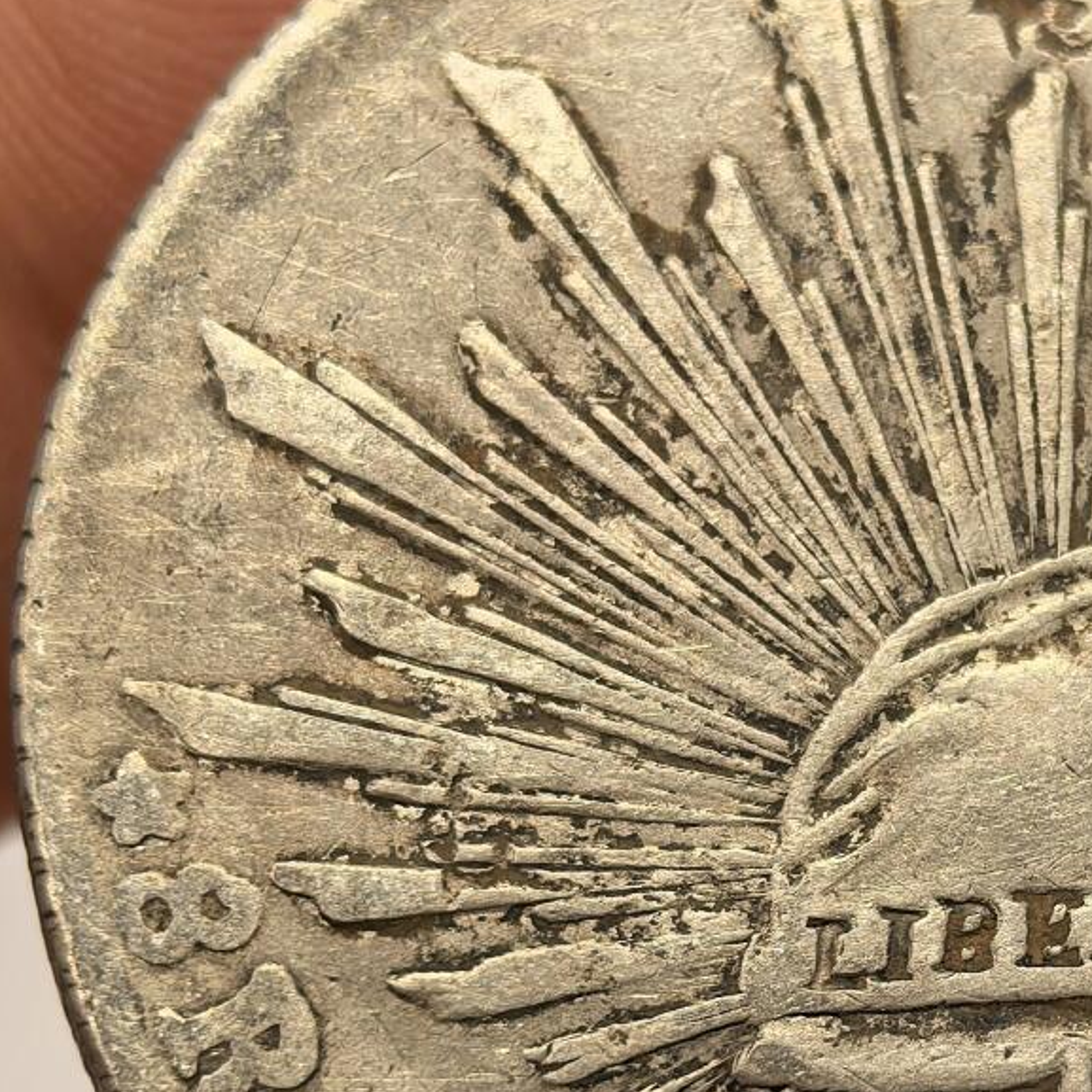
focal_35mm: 149
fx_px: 5318
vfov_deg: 11.7
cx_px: 1030
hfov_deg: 11.6
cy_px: 812
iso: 250
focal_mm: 6.98
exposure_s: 1/100
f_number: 2
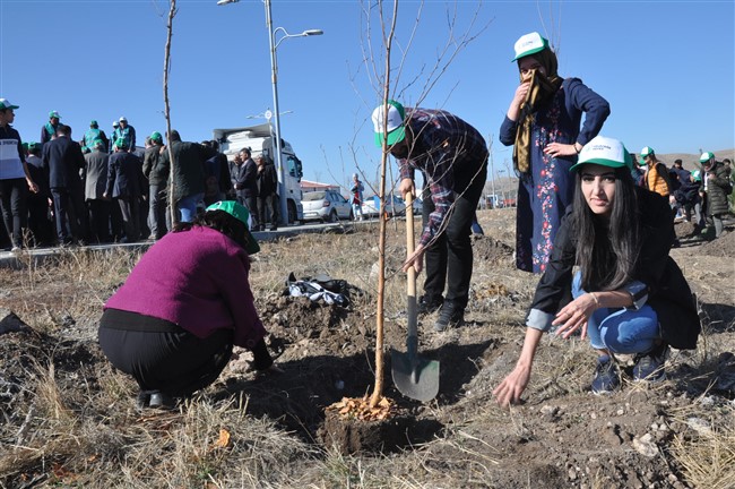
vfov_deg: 39.9
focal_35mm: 33
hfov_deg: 57.3
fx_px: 673
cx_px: 368
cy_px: 244
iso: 200
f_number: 13
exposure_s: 1/160
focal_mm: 22
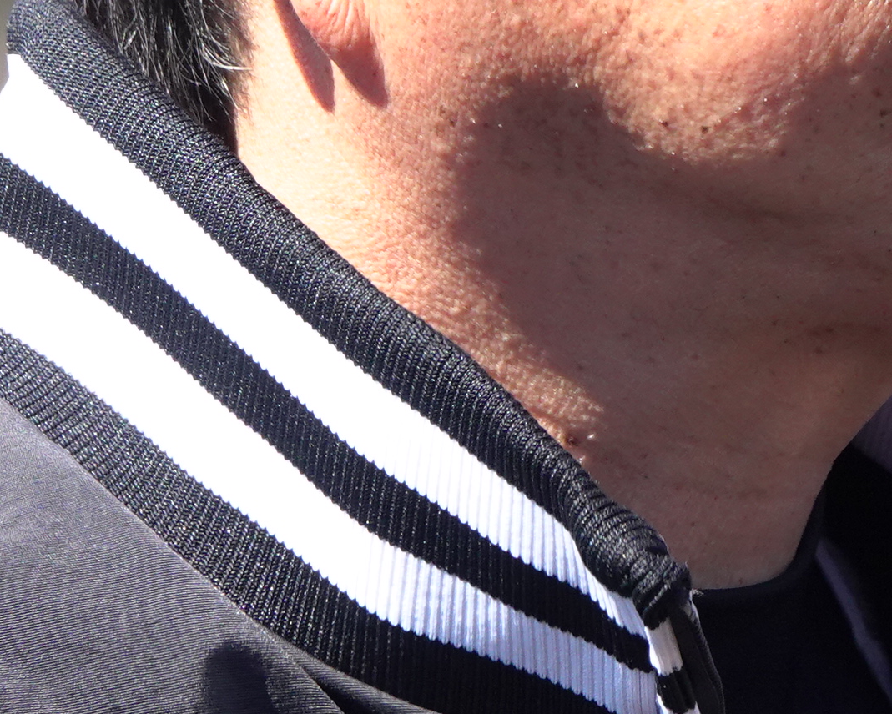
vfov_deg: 1.6
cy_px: -200
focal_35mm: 986
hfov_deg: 2.0
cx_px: 879
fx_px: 26040
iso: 500
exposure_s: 1/1250
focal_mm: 105.83
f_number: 4
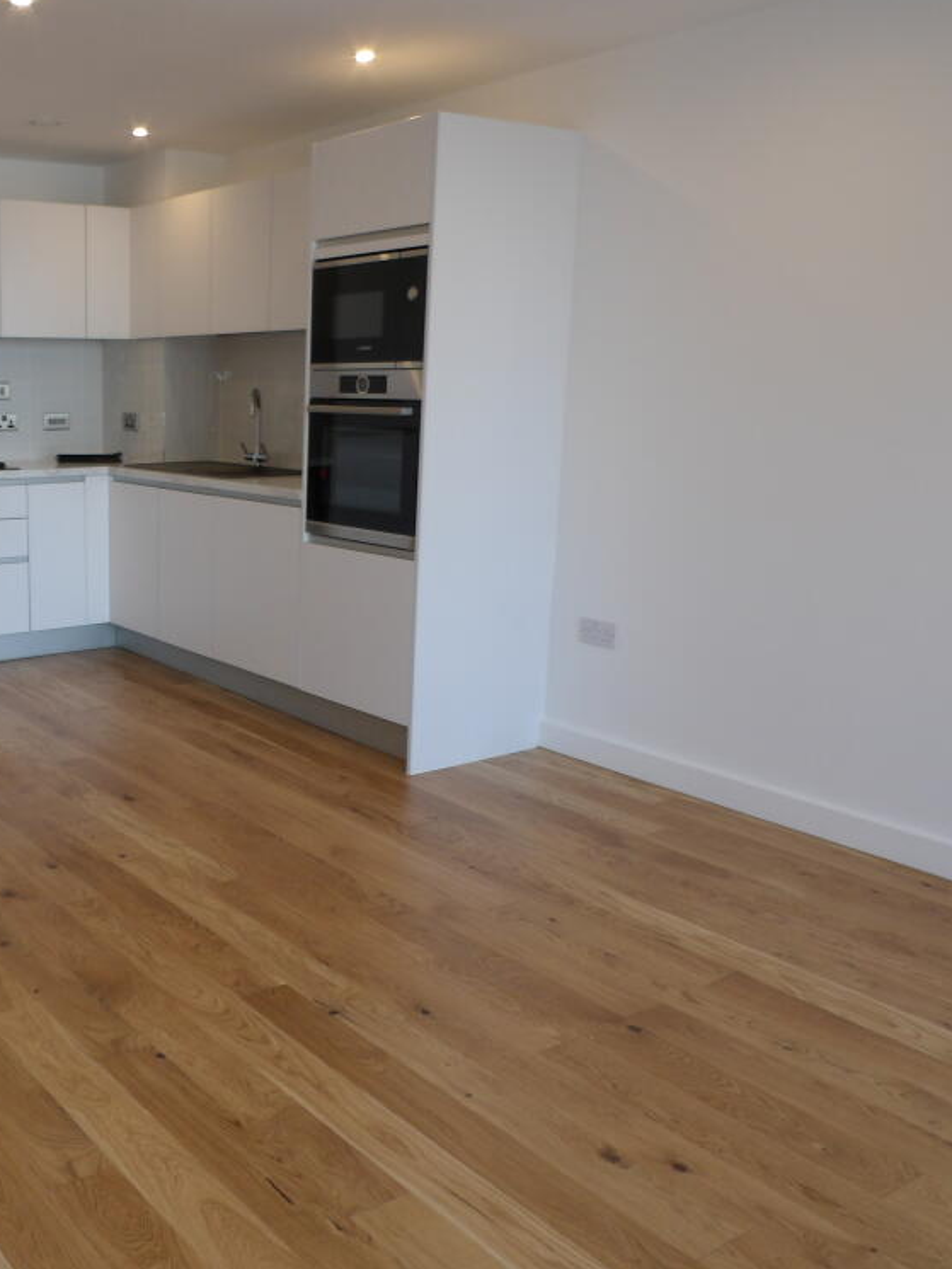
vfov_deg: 55.3
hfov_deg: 40.4
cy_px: 617
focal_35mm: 33
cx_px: 138
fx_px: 1210
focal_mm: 4.3
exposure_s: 1/30
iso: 101
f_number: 4.1
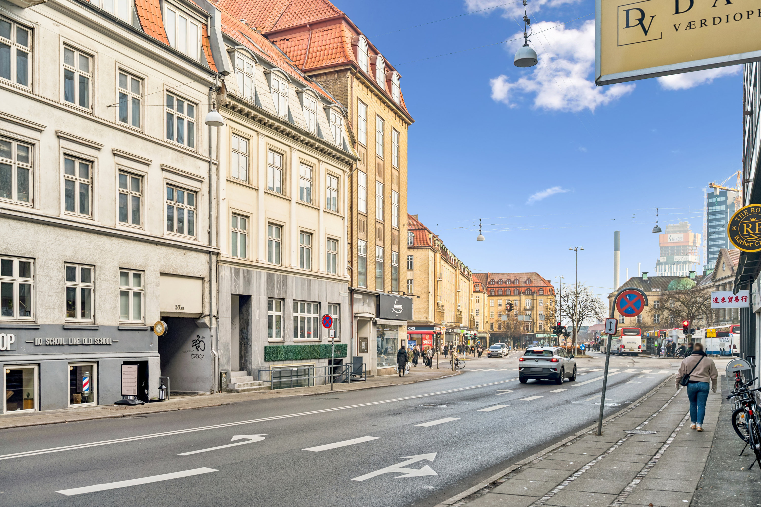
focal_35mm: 30
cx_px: 380
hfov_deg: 61.9
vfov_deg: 43.6
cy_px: 254
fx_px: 634
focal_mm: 30
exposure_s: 1/125
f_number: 6.3
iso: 125
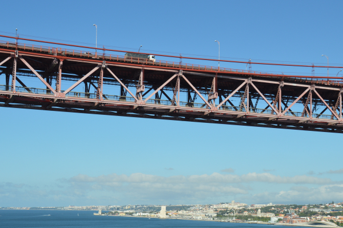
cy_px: 141
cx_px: 212
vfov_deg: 21.2
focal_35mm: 64
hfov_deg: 31.3
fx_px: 609
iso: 100
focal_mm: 32
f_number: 9
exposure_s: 1/320
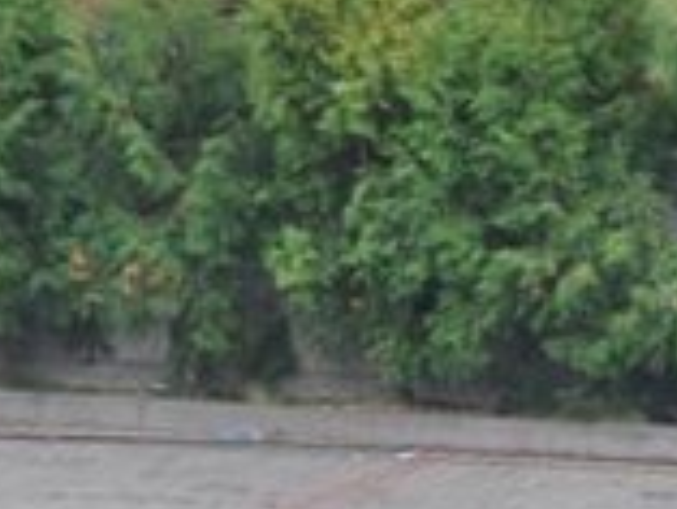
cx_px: 1261
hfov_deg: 5.1
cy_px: 757
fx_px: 7555
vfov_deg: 3.8
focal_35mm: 386
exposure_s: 1/160
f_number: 5
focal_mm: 65
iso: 500
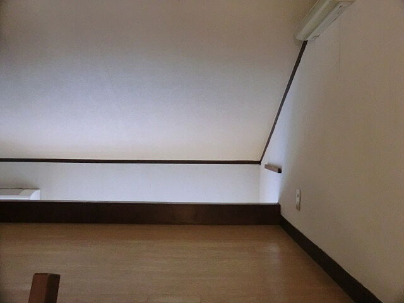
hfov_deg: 61.7
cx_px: 202
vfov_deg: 48.2
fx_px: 338
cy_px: 152
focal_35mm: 29
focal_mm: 5.2
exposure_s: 1/40
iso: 800
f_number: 3.5
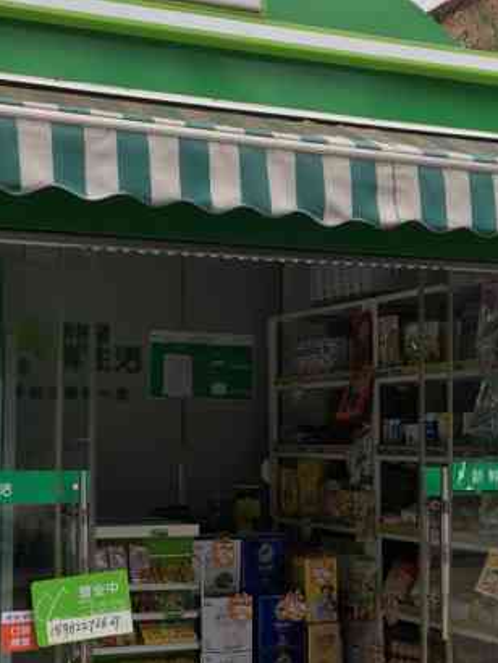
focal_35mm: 66
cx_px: 217
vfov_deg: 29.3
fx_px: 1265
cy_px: 416
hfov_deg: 22.3
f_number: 2.2
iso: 25
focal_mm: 4.15
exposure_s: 1/284
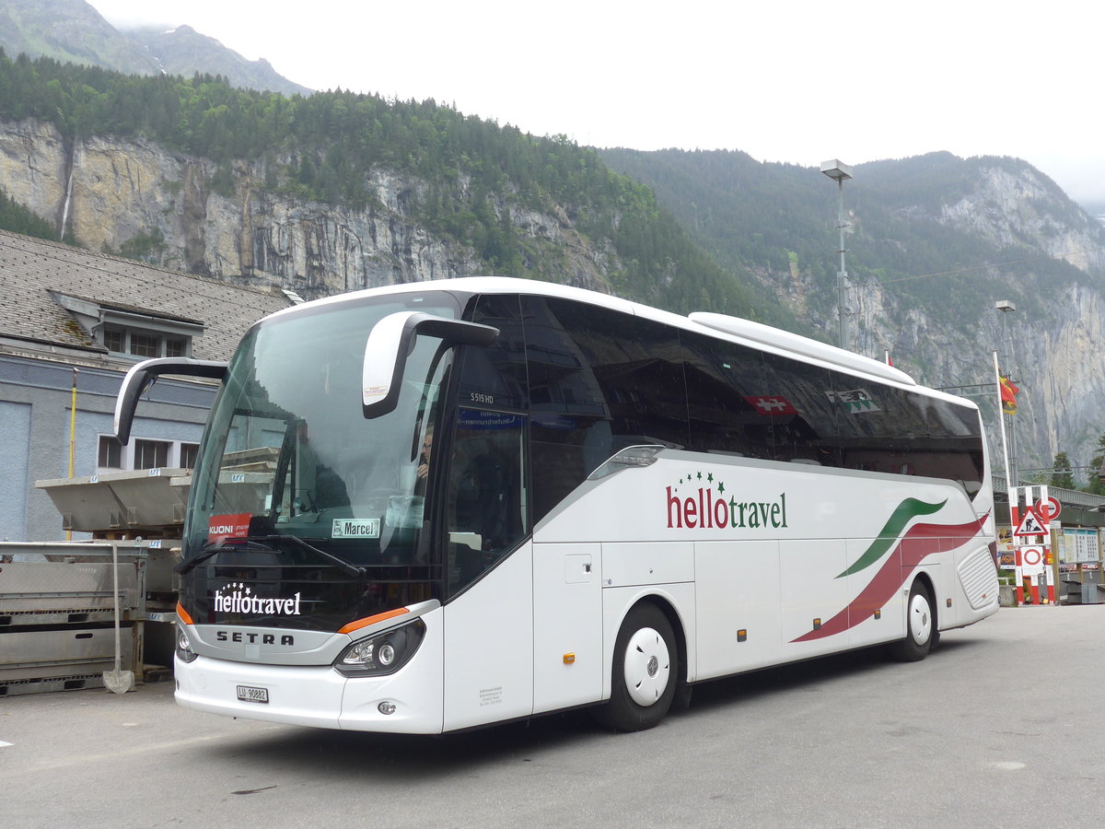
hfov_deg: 51.4
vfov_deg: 39.7
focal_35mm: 36
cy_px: 414
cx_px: 552
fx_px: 1149
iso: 80
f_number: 2.8
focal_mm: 7.5
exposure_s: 1/400
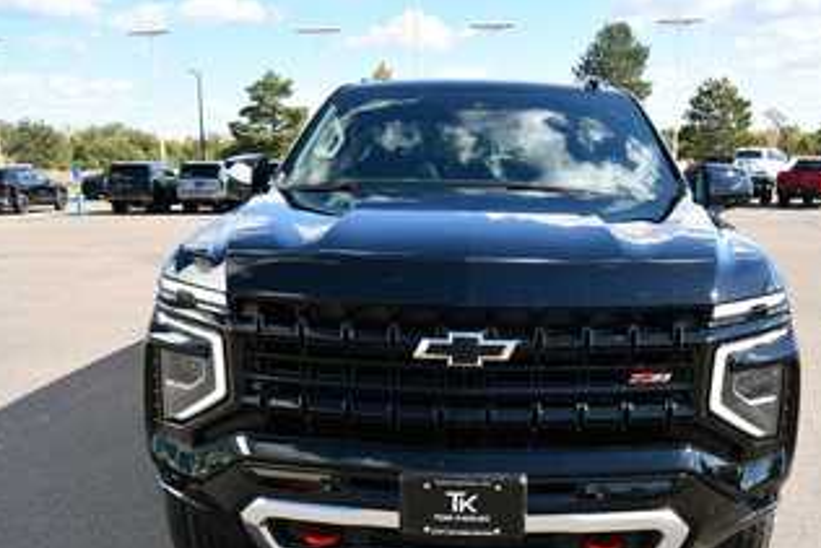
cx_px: 465
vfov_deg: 34.9
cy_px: 342
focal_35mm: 38
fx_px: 867
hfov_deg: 50.5
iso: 200
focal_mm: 20
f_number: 7.1
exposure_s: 1/250
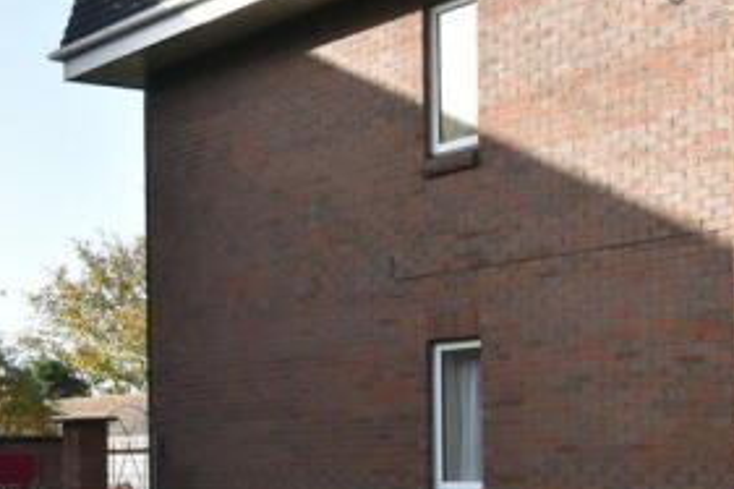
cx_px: 38
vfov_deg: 16.0
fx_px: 1712
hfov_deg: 23.4
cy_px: 472
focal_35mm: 84
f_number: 8
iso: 800
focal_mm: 24
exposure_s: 1/500
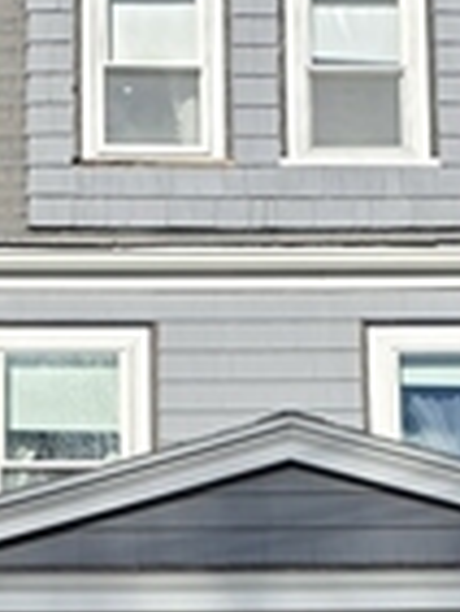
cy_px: 738
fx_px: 2211
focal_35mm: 125
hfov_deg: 11.9
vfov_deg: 15.2
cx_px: 239
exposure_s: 1/6355
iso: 80
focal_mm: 6.3
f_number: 1.7
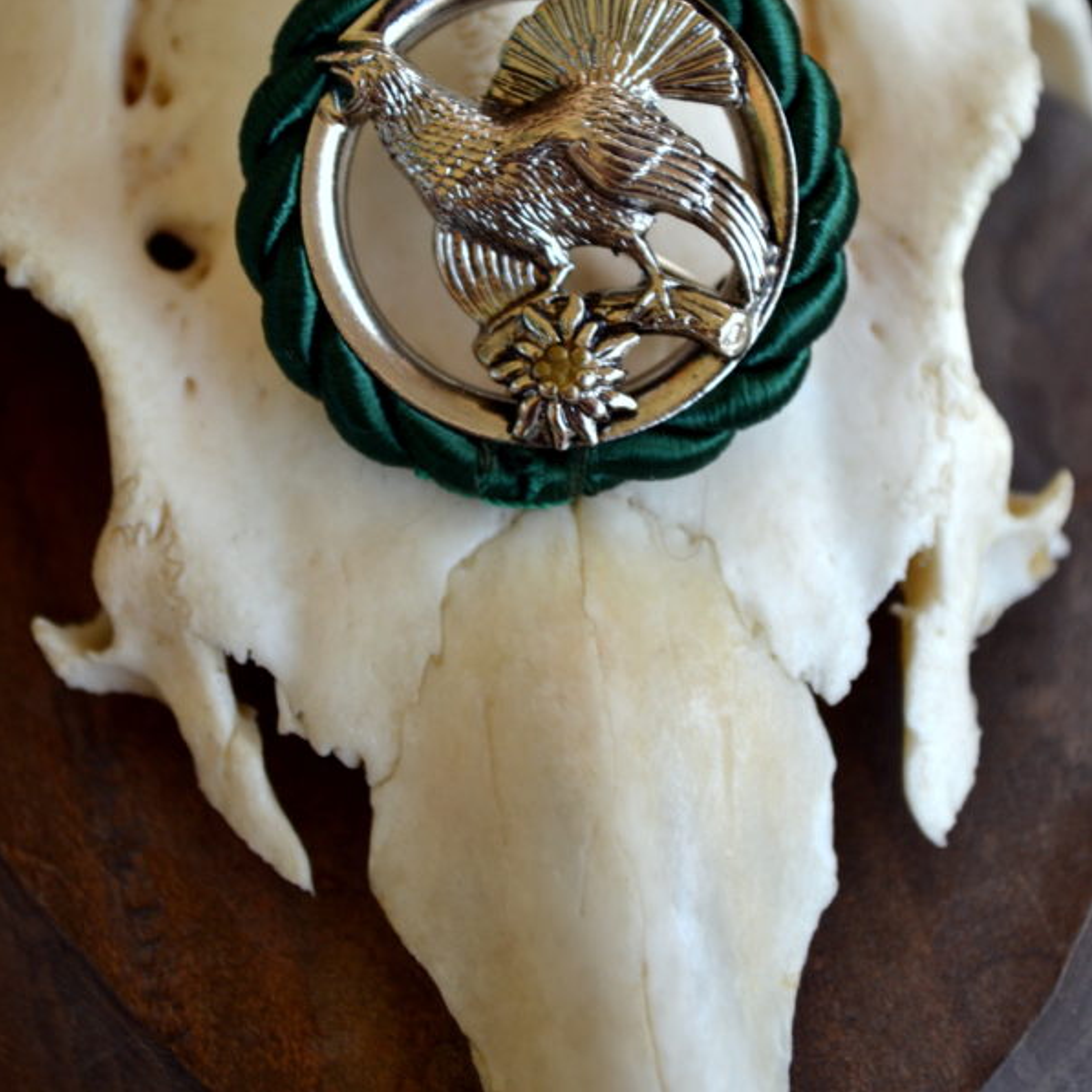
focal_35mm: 106
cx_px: 545
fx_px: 3770
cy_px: 322
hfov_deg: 16.5
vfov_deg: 16.4
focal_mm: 55
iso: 400
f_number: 5.6
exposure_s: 1/25
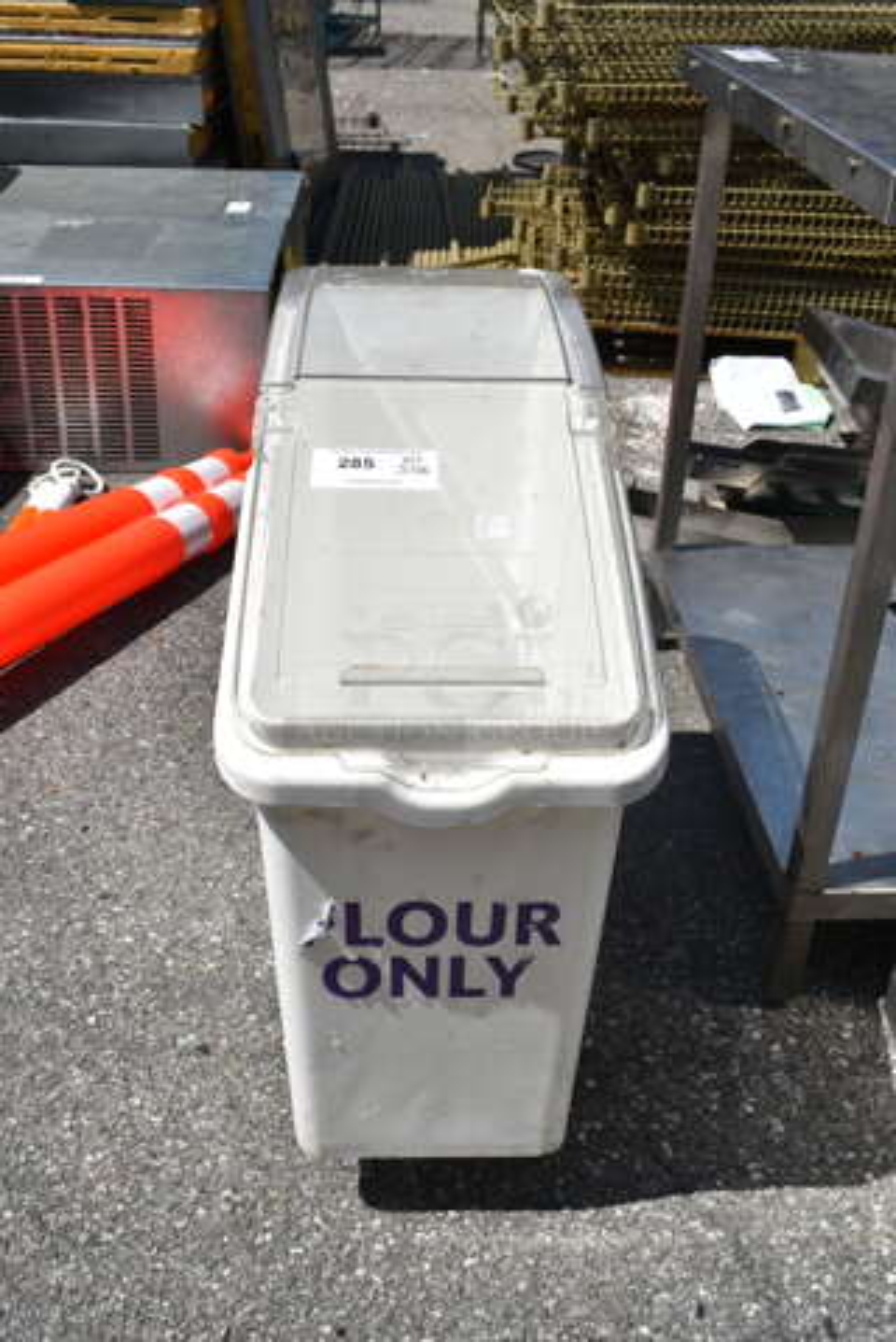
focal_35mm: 36
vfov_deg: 53.1
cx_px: 448
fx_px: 1342
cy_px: 671
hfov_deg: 36.9
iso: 100
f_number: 9
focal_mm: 24
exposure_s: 1/320
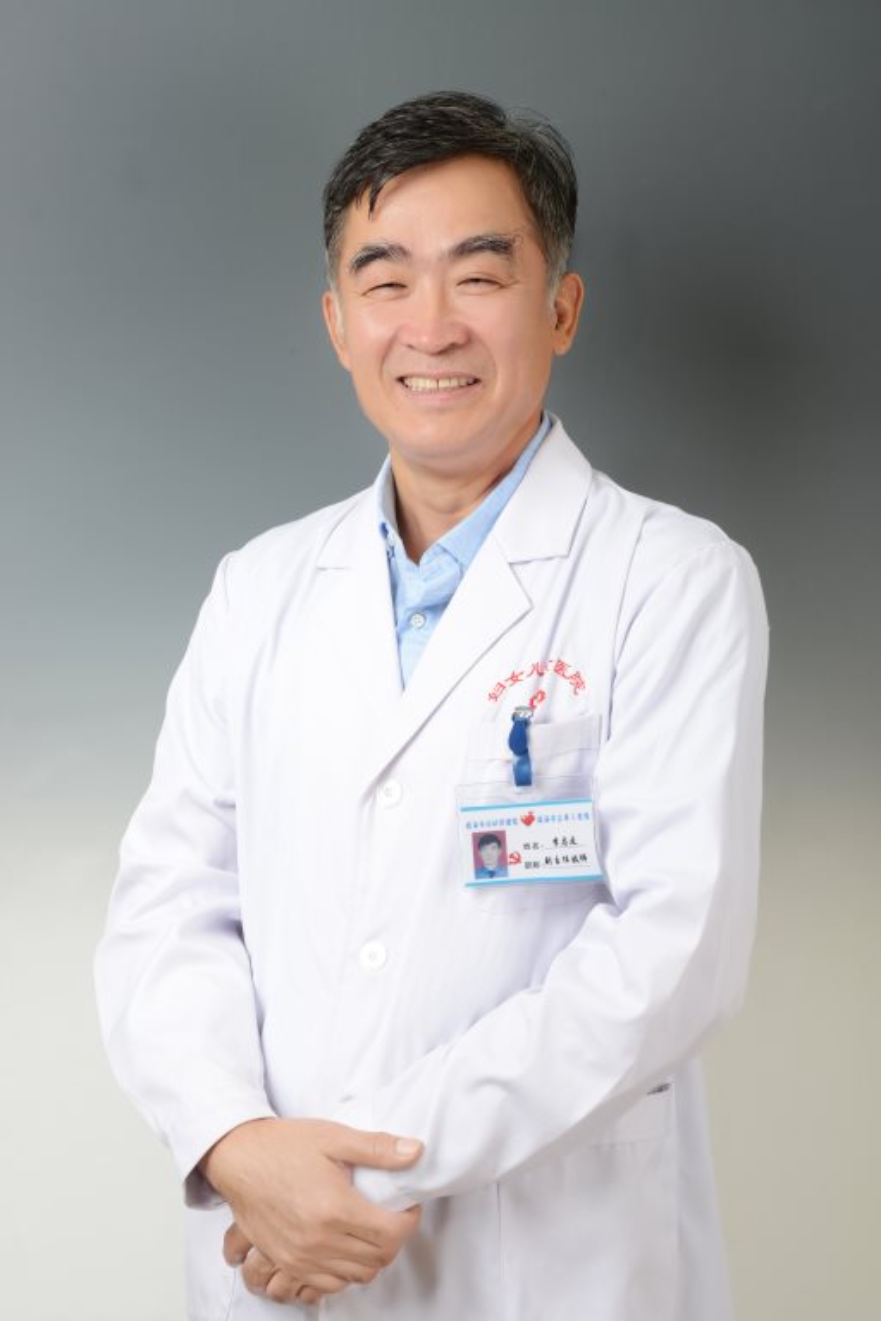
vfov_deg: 32.4
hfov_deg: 21.9
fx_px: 2276
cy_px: 660
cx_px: 440
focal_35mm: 62
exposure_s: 1/160
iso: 200
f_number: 13
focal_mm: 62
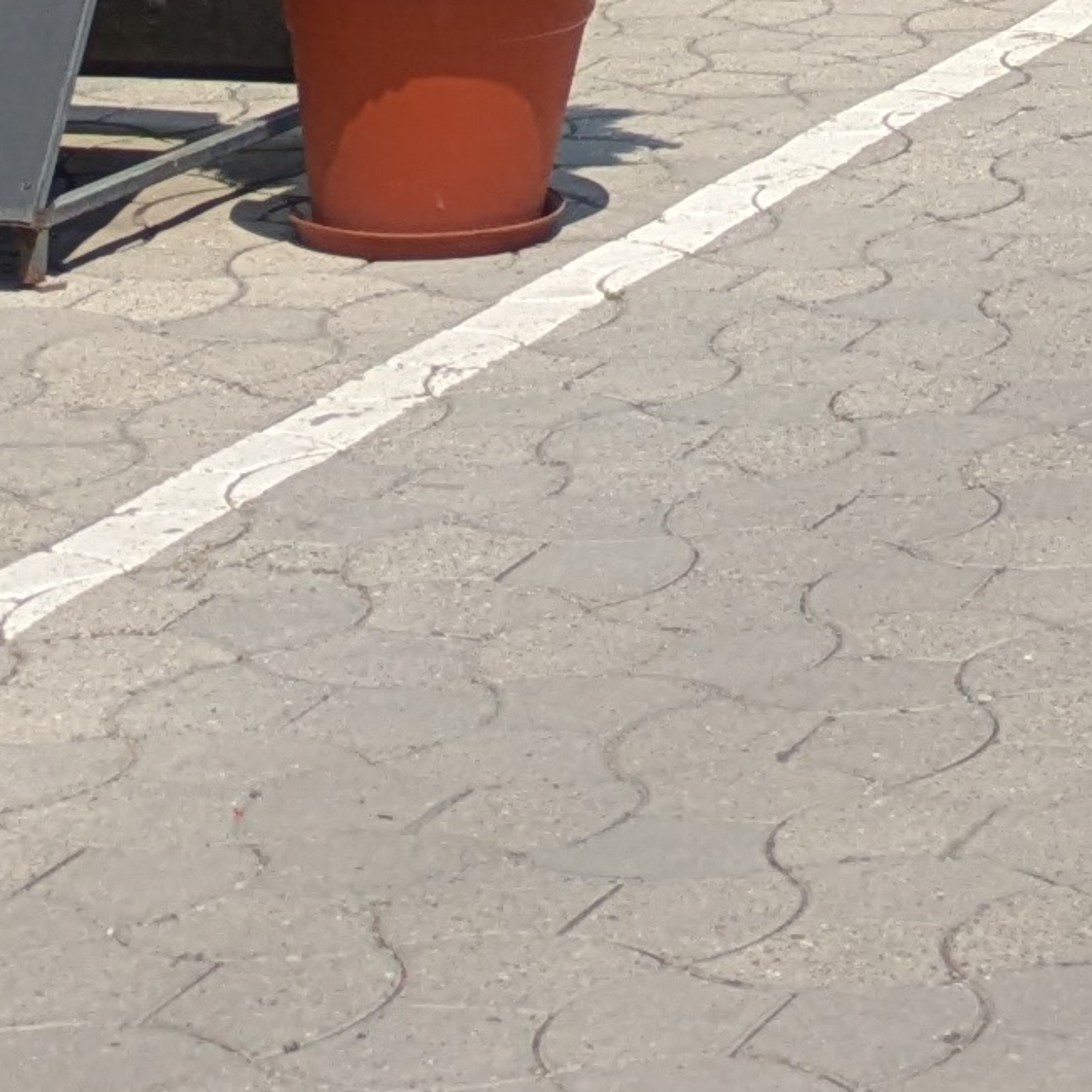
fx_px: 5603
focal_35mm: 157
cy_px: -1565
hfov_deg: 10.5
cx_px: 1976
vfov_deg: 9.8
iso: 52
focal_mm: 5.43
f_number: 1.89
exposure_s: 1/2841
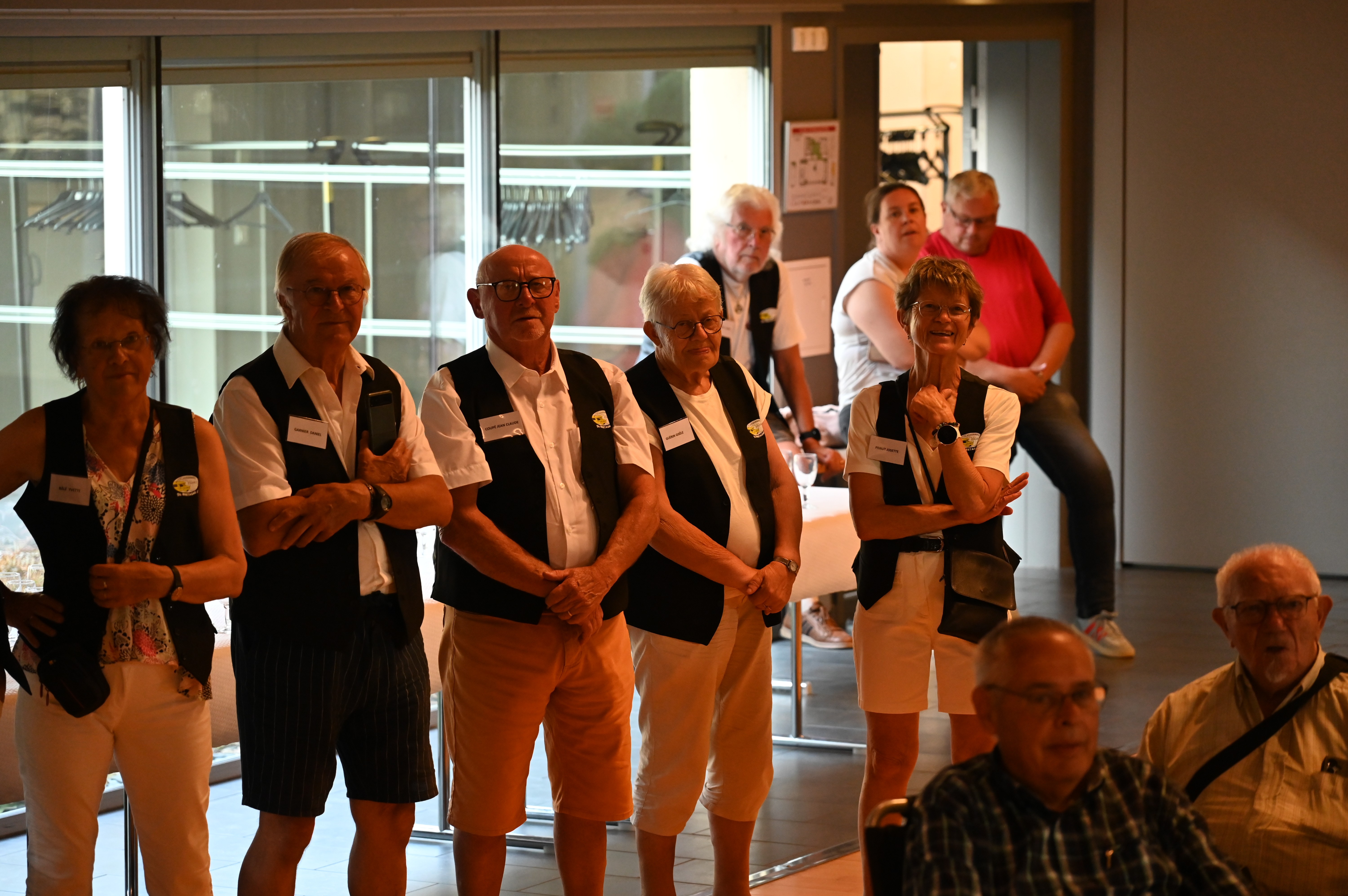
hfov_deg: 17.1
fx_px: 4490
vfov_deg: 11.4
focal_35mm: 120
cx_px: 674
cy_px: 448
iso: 3200
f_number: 4
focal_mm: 120
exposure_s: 1/125
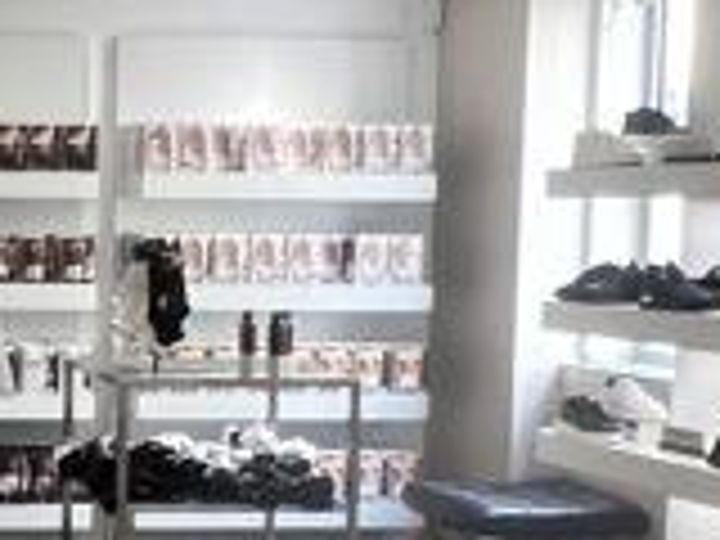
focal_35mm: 83
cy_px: 360
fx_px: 1726
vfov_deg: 17.7
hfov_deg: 21.3
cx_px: -225
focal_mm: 1.57
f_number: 1.8
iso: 160
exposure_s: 1/100
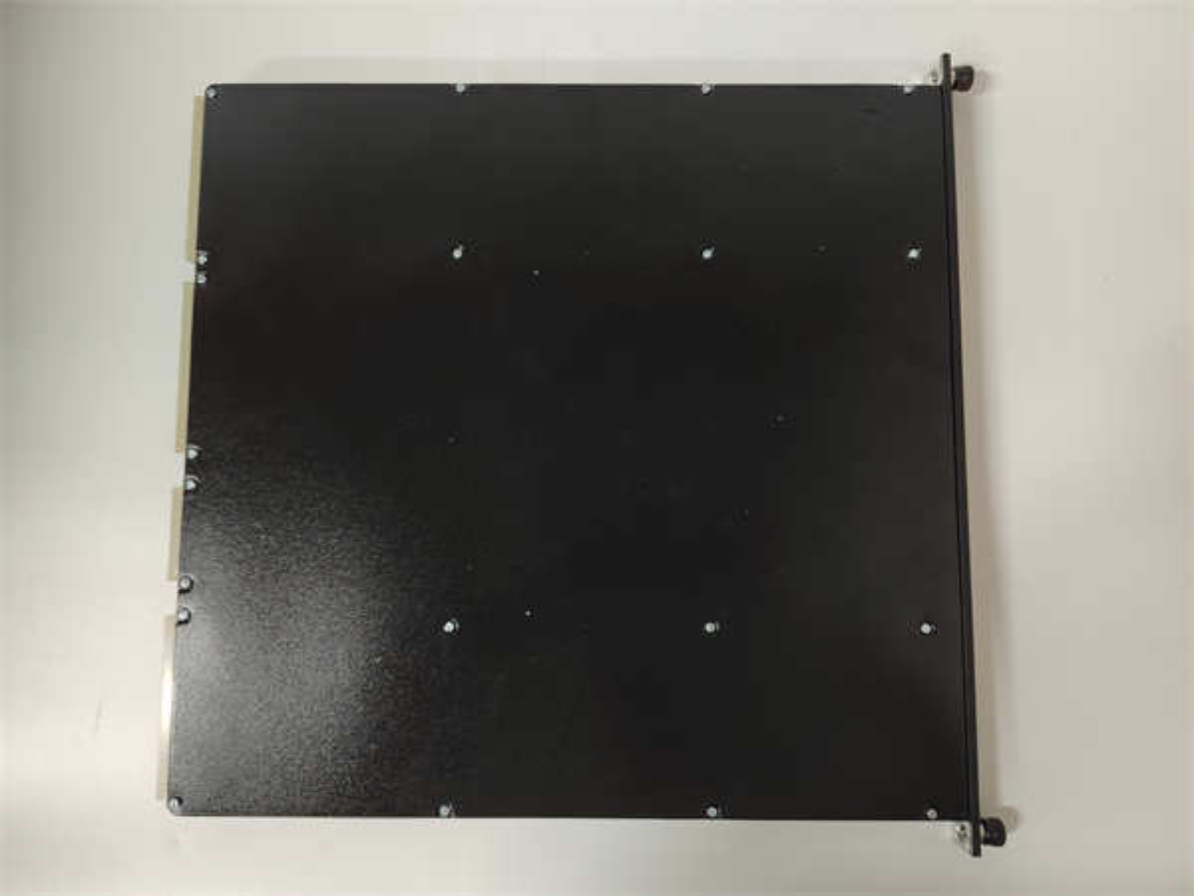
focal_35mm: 23
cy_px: 448
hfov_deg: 73.9
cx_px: 597
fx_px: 793
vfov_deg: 58.9
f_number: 1.9
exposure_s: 1/50
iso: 1744
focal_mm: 5.52
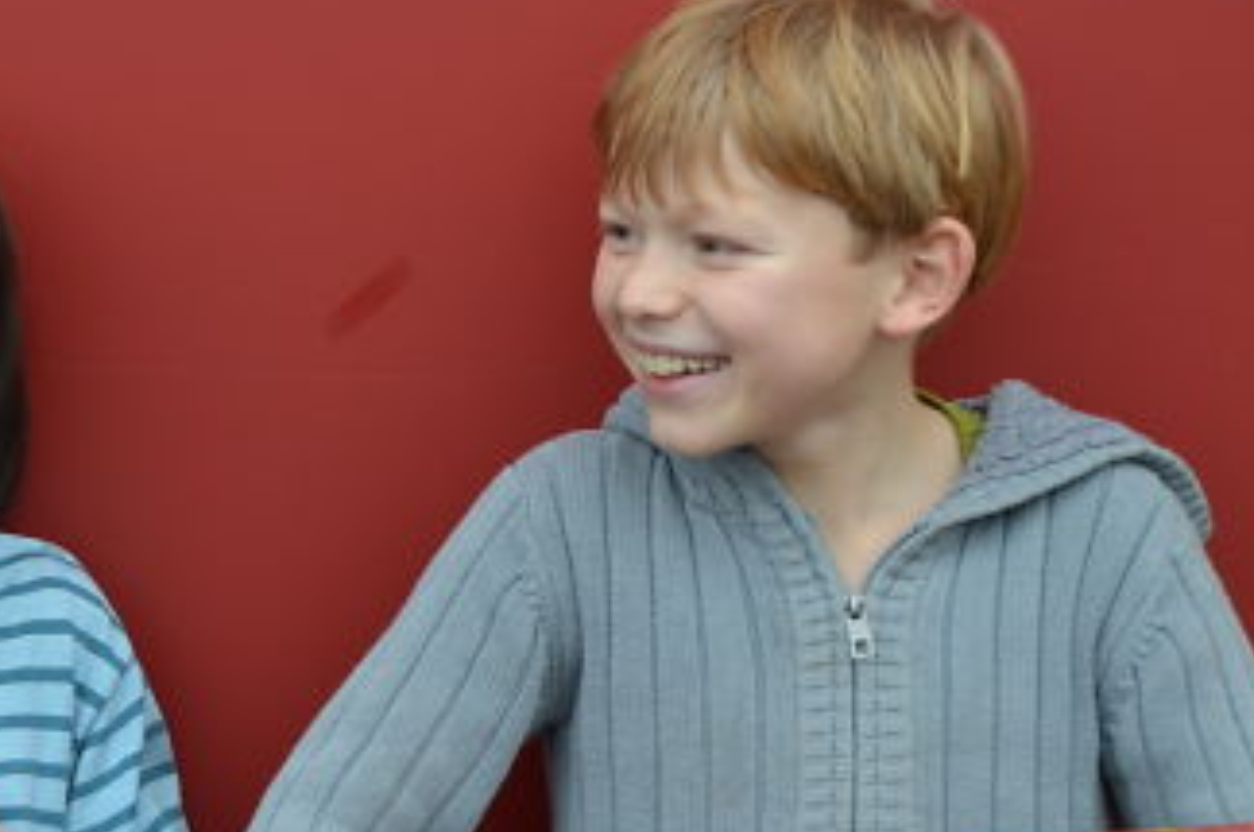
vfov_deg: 11.1
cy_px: 594
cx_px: 333
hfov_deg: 16.6
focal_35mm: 123
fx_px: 4278
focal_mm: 38
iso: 360
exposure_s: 1/125
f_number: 5.6
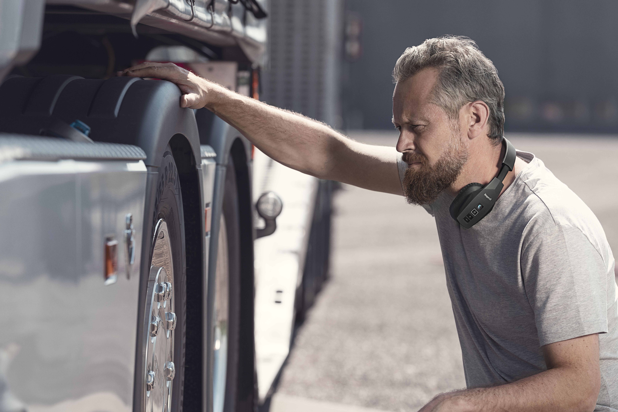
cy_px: 206
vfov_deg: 8.9
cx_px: 309
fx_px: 2661
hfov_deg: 13.2
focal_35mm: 155
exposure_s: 1/640
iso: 100
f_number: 4.5
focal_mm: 155
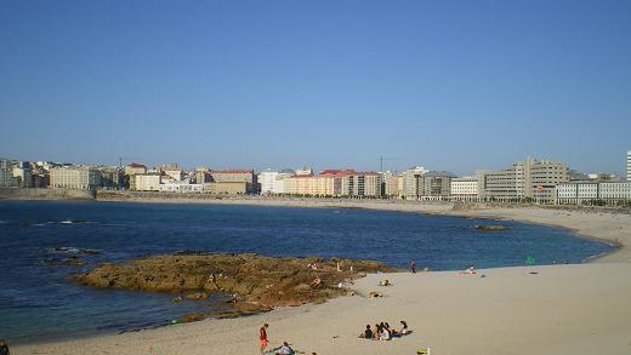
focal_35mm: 42
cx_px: 319
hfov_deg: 48.3
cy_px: 217
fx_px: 703
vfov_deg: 28.3
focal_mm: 6.3
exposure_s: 1/640
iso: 64
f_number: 4.6
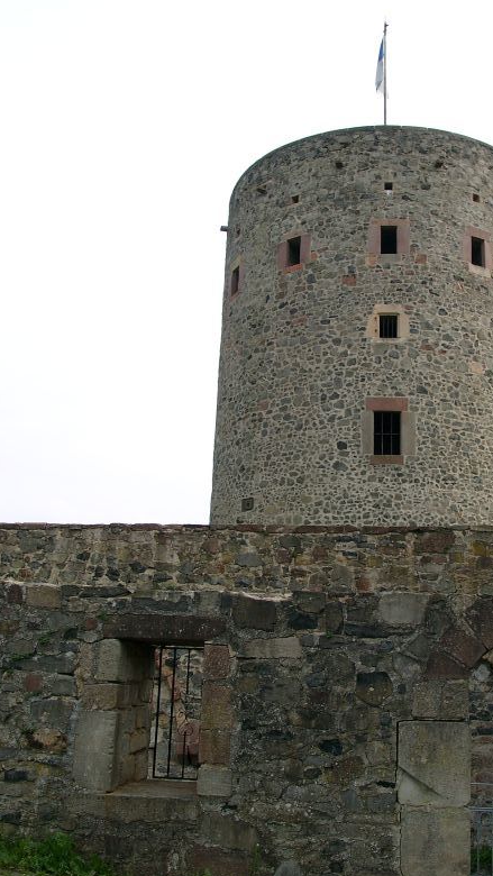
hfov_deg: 30.9
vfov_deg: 52.8
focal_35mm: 38
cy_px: 440
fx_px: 883
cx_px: 334
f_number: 4
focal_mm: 7.13
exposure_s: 1/473
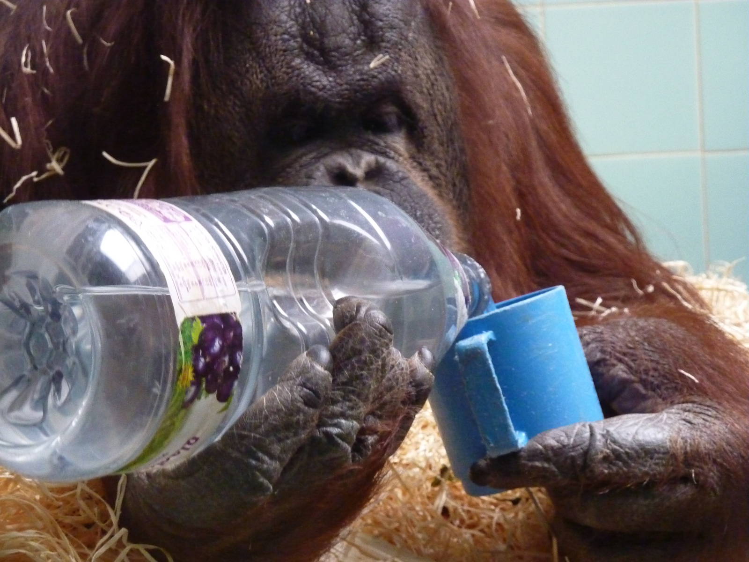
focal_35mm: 119
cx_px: 374
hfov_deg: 16.6
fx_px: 2575
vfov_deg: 12.5
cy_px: 281
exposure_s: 1/50
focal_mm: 19.5
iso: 800
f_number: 4.4
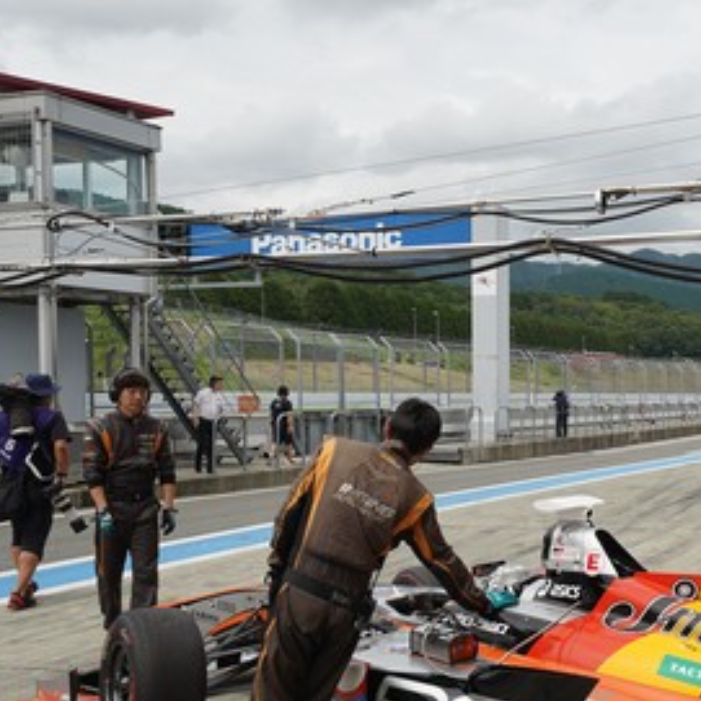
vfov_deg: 32.7
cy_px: 411
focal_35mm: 52
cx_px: 603
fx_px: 1191
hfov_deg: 31.6
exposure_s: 1/250
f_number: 8
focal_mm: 23
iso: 100
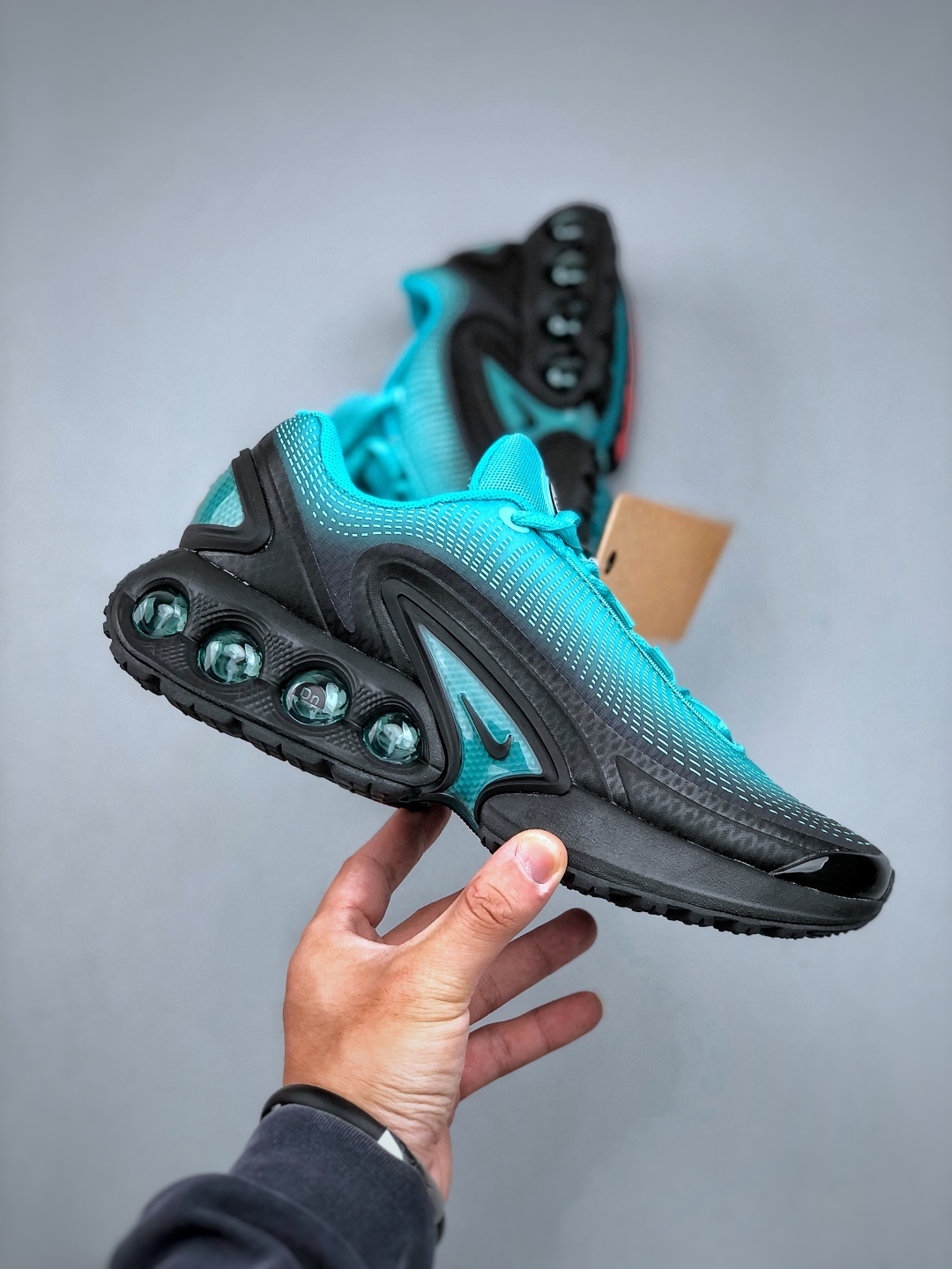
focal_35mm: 57
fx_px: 2090
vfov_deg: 33.8
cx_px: 476
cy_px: 634
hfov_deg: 25.7
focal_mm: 6.6
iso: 20
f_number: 2.8
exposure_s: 1/33
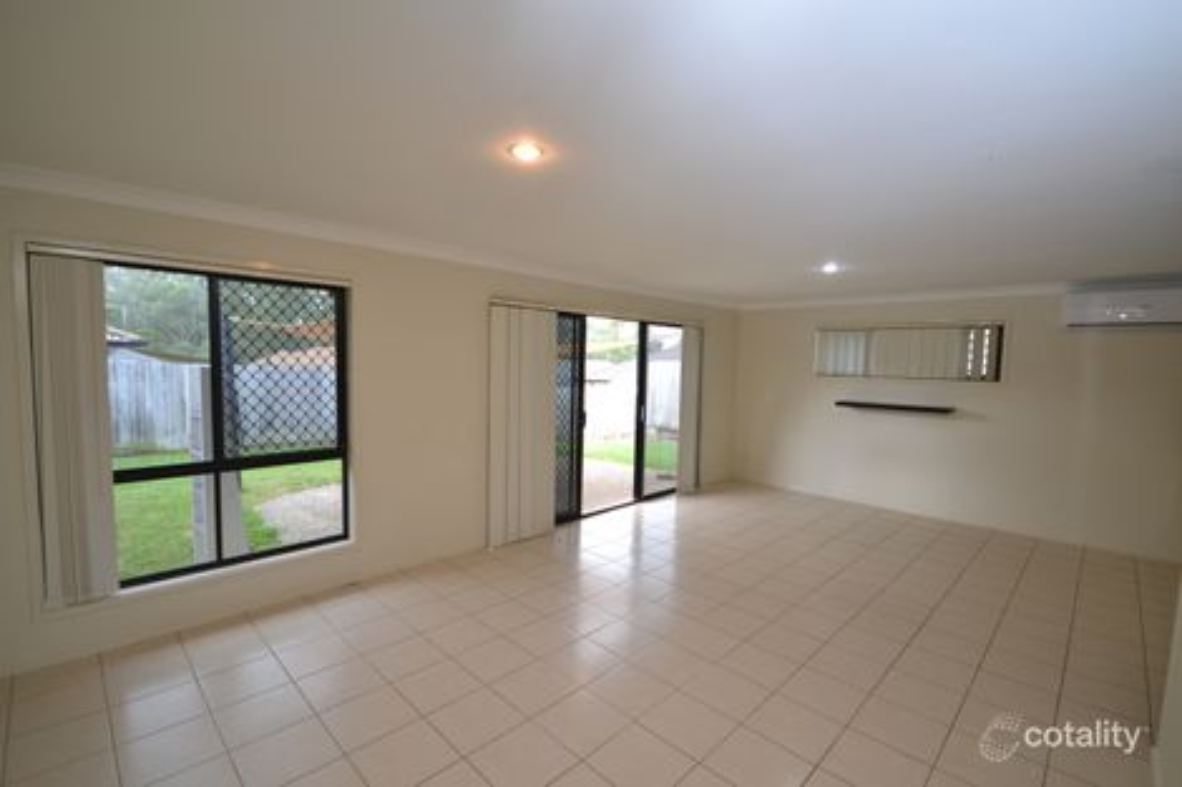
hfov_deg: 100.4
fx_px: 492
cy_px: 394
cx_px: 591
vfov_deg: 77.3
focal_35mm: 15
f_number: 4.5
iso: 400
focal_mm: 10
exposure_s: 1/80
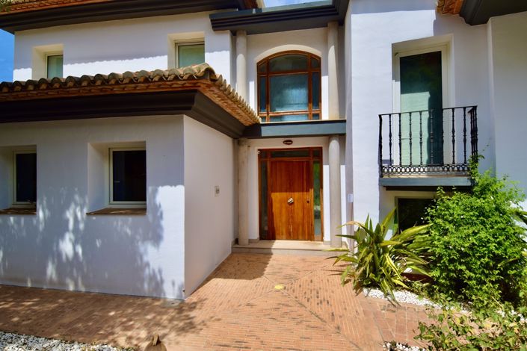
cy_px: 176
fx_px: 263
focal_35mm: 18
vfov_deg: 67.4
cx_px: 264
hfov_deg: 90.0
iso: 200
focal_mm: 12
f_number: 10
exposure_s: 1/400
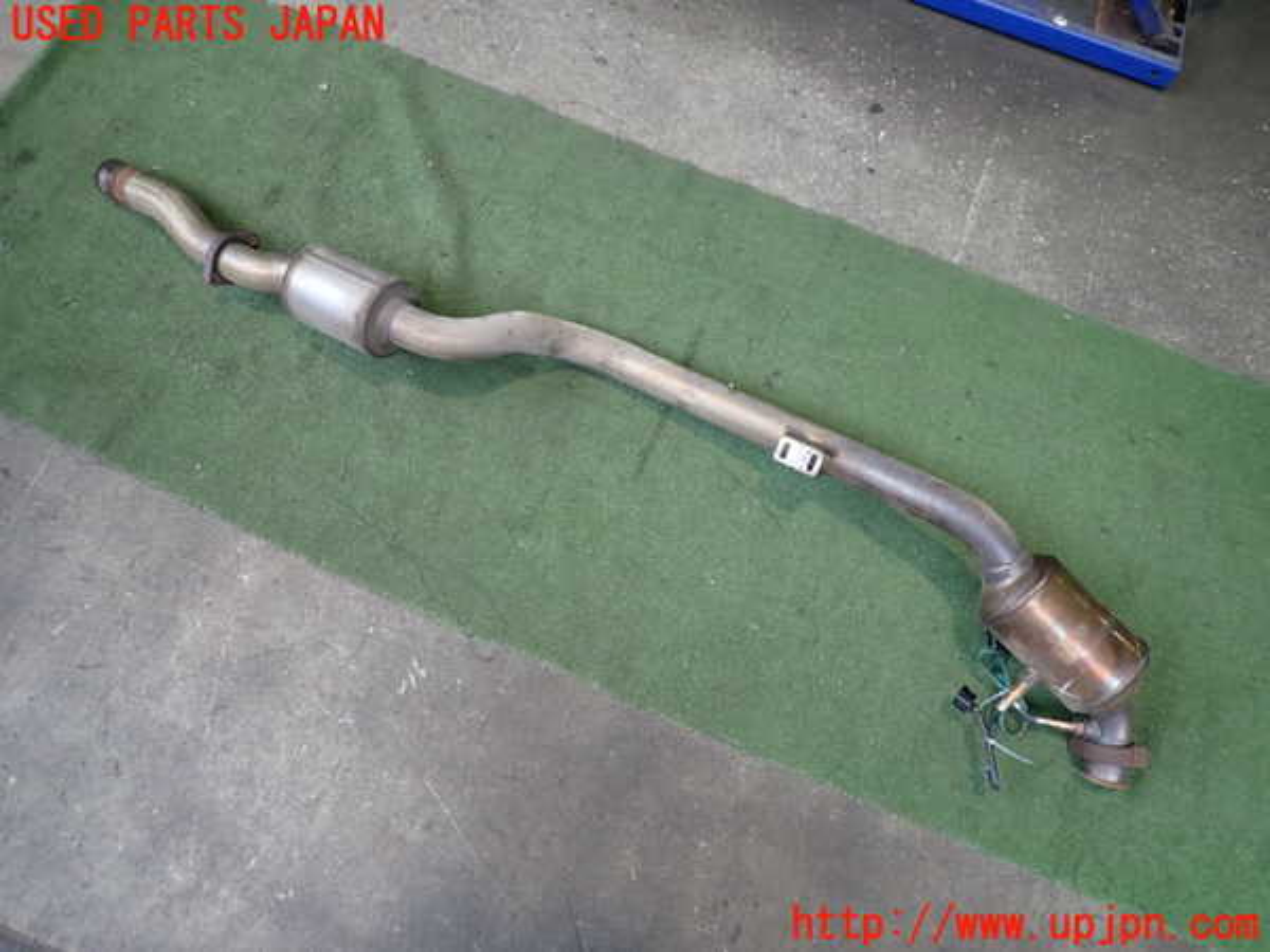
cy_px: 476
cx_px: 635
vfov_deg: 54.9
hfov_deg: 69.4
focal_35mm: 25
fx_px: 917
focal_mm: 4.5
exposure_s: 1/50
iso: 200
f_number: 2
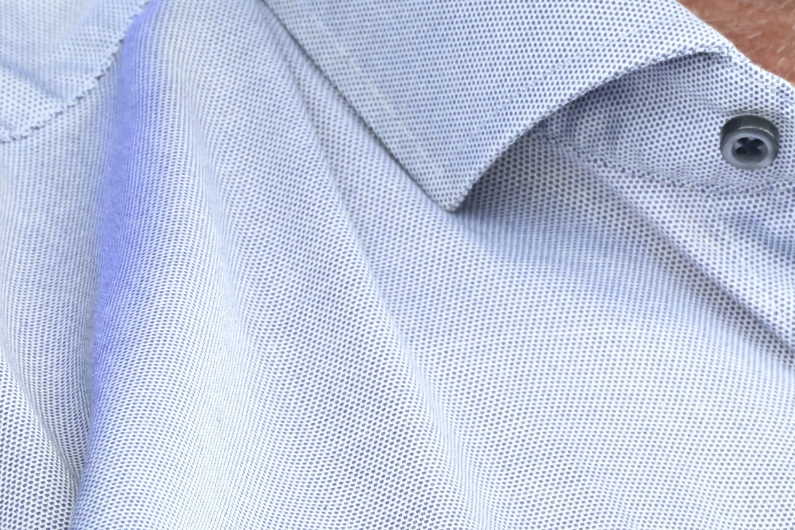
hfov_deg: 0.7
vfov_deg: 0.5
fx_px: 62381
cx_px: 446
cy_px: -763
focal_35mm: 2825
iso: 800
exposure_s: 1/500
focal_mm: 560
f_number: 5.6
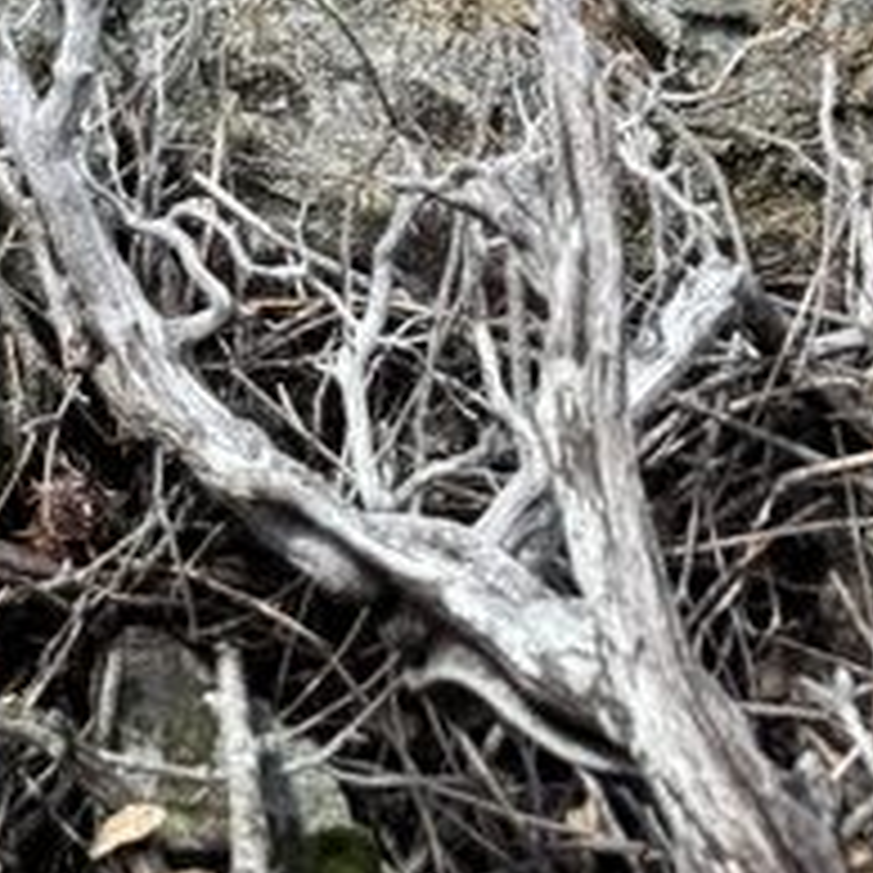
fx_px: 3196
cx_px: -644
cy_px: -1413
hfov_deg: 14.0
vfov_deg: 11.7
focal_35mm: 112
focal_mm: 6.76
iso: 80
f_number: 1.78
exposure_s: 1/1151
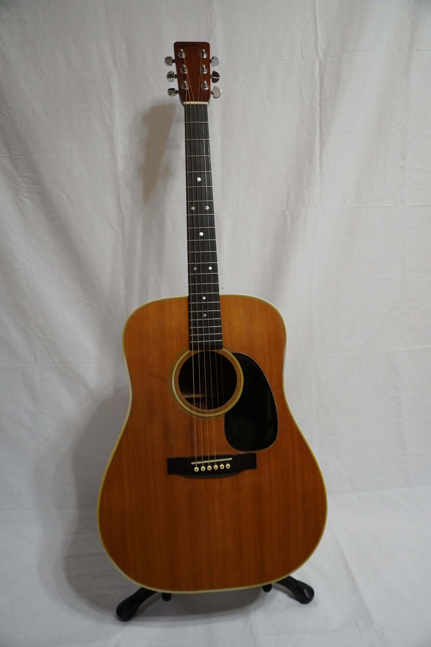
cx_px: 216
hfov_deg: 53.1
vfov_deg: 73.7
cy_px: 324
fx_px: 431
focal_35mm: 24
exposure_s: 1/160
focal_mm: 16
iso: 2000
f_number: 3.5
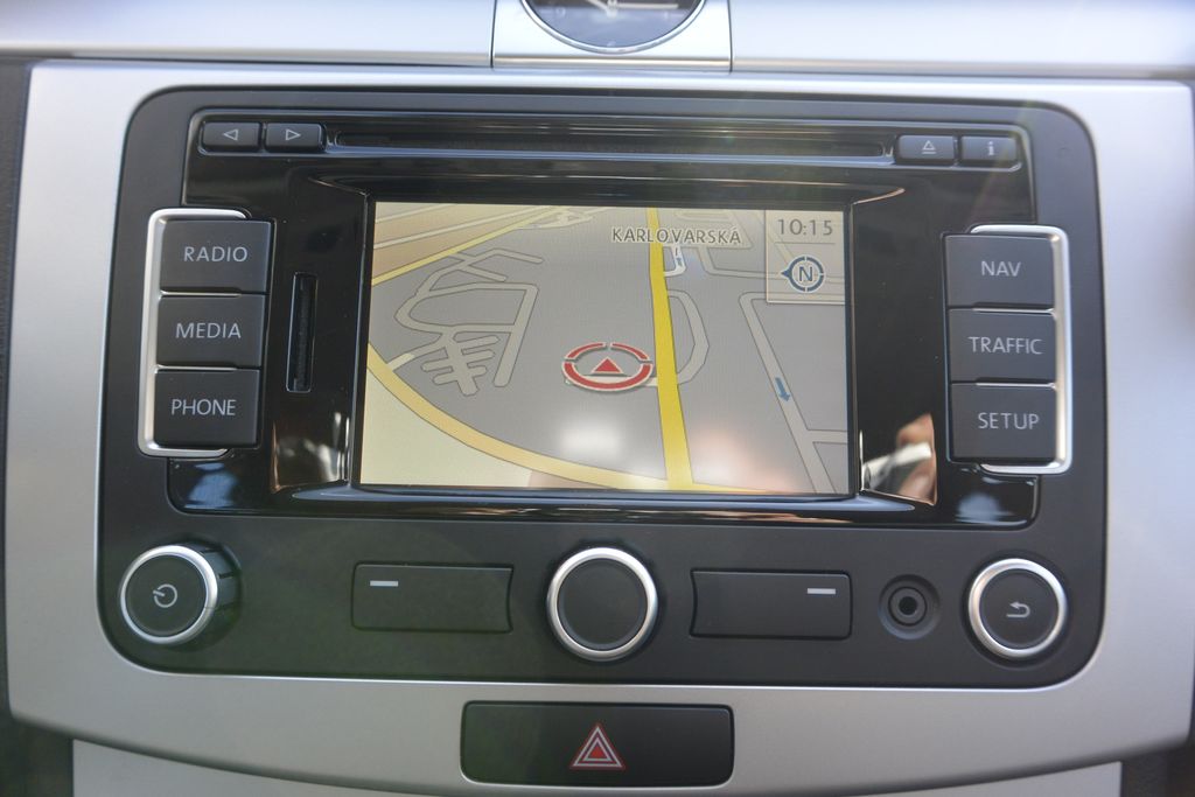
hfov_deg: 67.4
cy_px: 398
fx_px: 896
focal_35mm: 27
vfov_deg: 47.9
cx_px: 598
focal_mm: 10
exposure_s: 1/160
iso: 200
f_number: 3.5
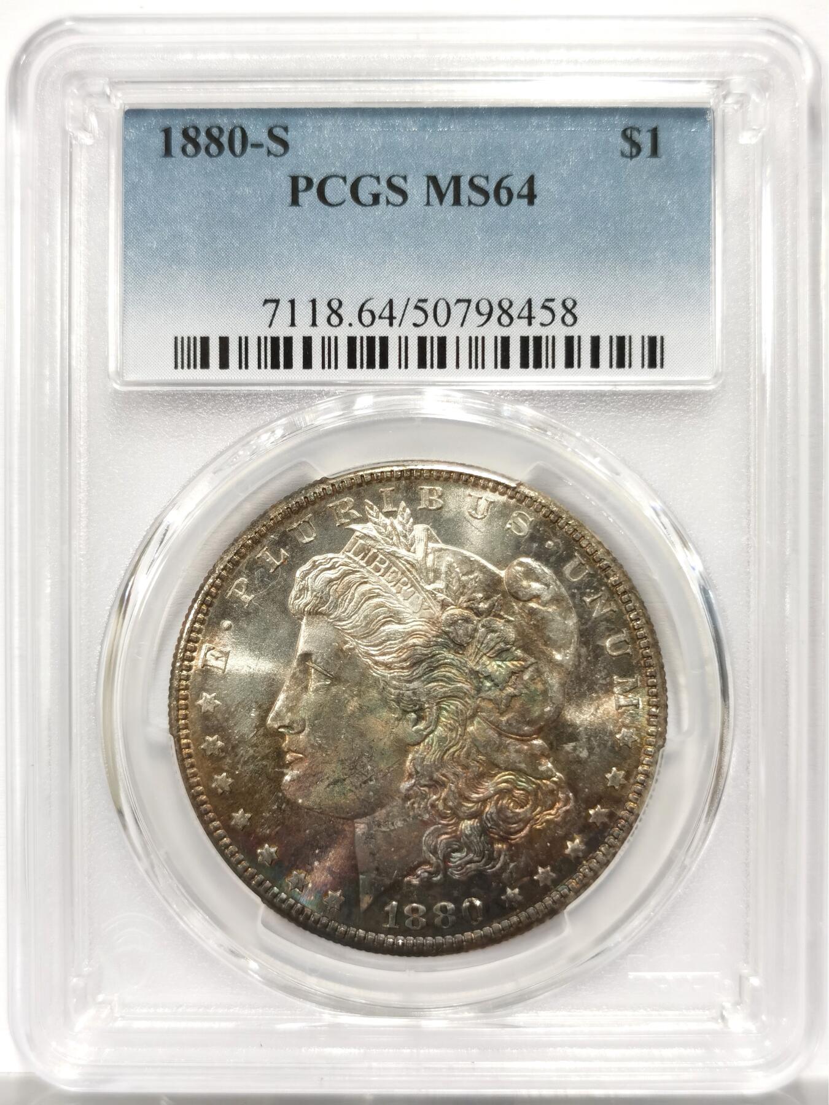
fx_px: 1724
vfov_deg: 35.5
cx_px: 414
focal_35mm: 54
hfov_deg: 27.0
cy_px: 552
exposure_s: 1/100
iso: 160
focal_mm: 5.56
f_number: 16
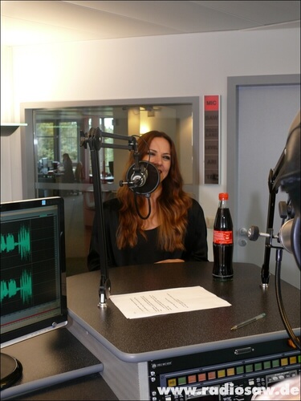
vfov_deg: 42.9
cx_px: 150
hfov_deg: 32.9
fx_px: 510
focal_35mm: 44
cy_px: 200
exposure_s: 1/25
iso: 100
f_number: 2.8
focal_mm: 9.1
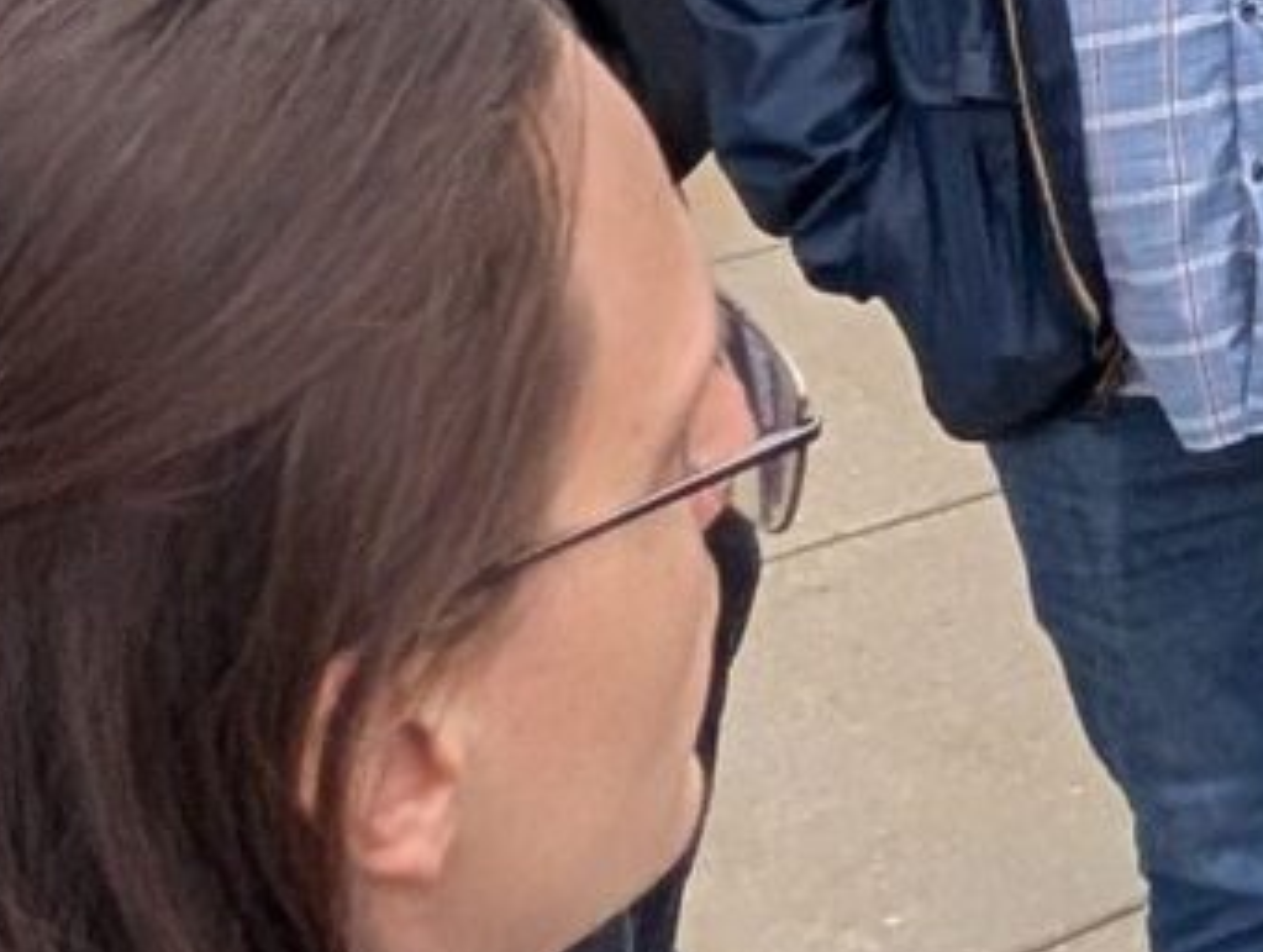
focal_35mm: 90
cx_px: 2848
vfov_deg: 15.3
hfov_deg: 15.2
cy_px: -430
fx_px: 3290
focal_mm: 2.02
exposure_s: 1/1147
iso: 55
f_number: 1.7
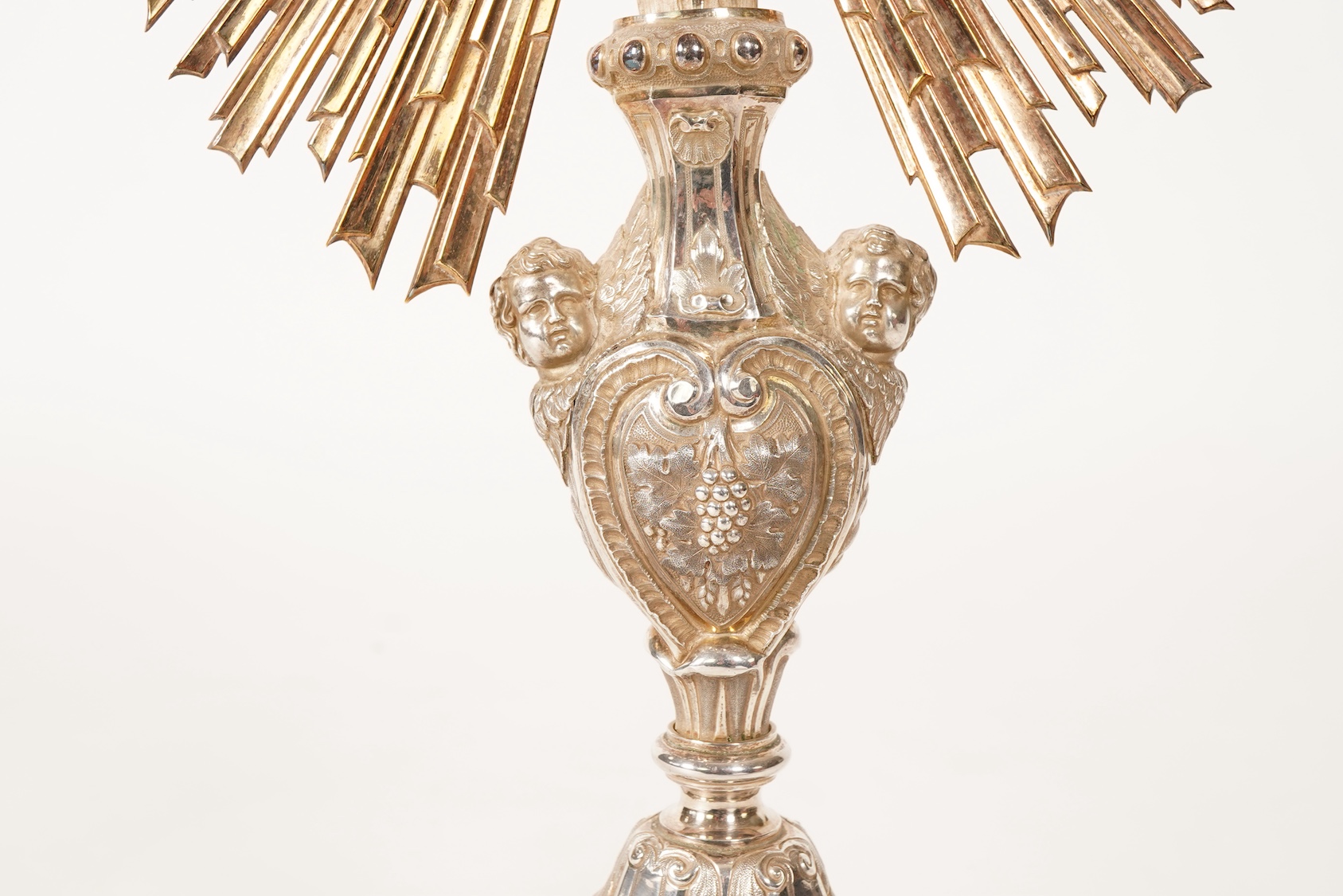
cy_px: 448
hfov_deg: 43.6
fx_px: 1679
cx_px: 672
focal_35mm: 45
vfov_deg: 29.9
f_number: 14
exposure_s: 1/125
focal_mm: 30
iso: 500
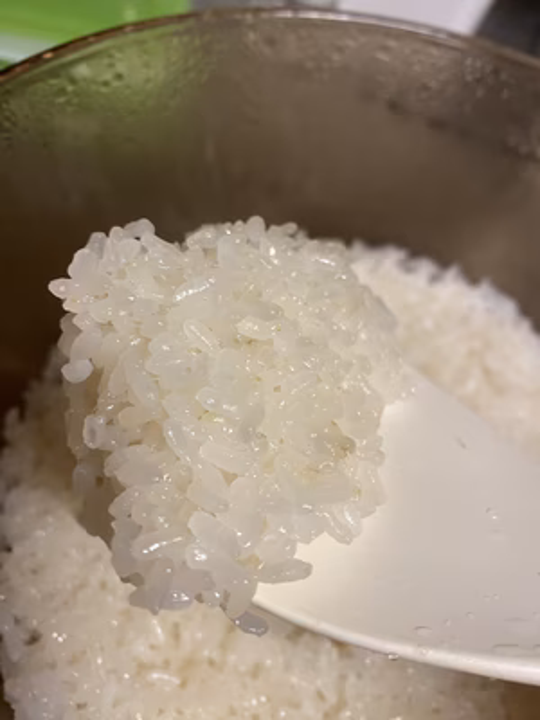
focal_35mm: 26
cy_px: 360
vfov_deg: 67.3
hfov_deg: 53.1
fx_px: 541
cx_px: 270
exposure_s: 1/50
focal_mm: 4.25
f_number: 1.8
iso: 160
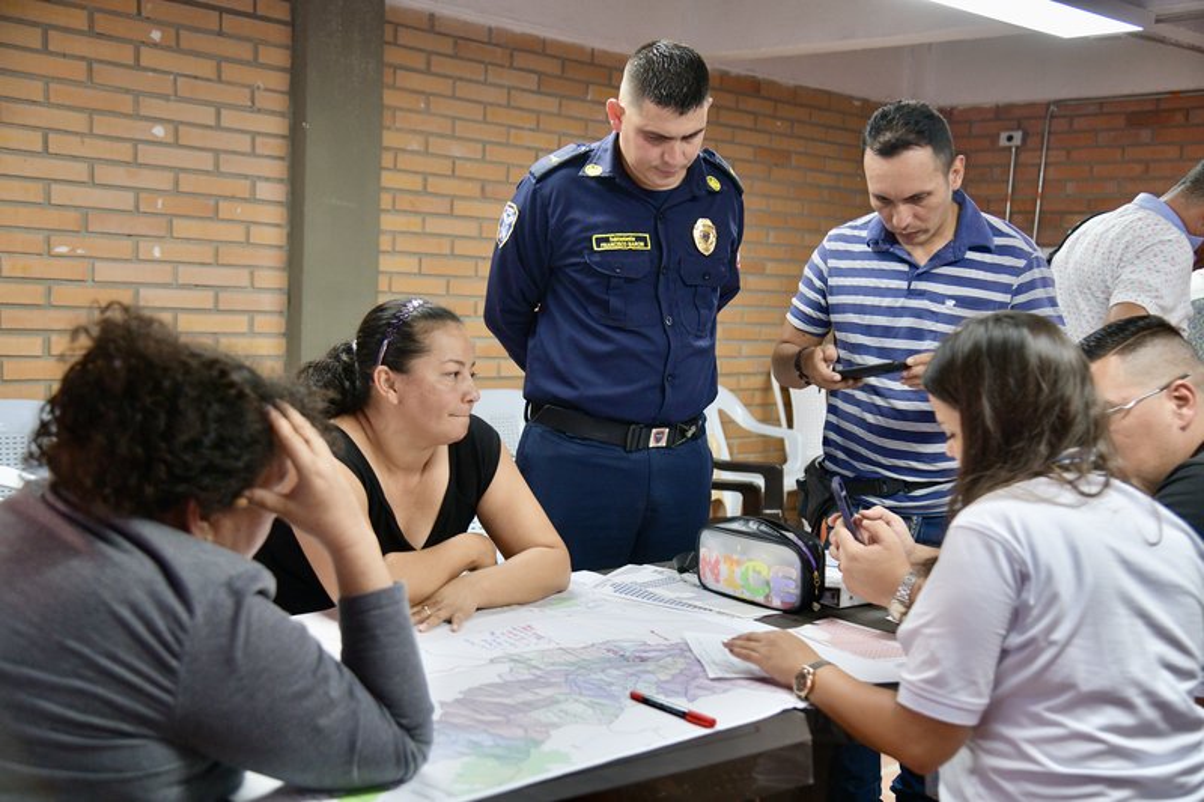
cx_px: 602
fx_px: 1471
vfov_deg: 30.5
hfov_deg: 44.5
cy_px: 401
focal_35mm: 44
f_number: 4
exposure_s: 1/125
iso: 1250
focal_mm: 44
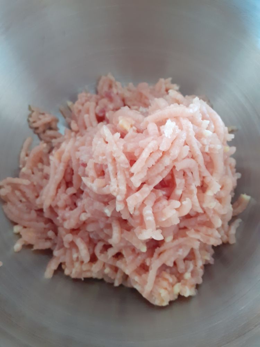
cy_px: 174
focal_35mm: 27
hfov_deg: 51.4
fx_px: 270
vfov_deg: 65.3
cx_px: 130
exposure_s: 1/25
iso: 250
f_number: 1.9
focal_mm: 3.6
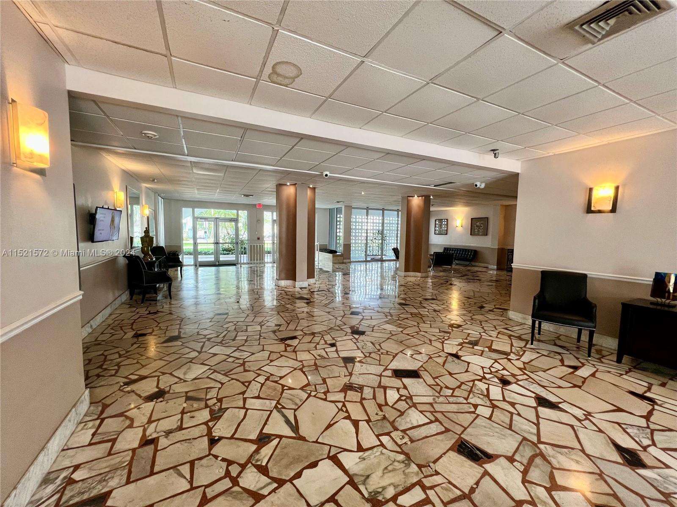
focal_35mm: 13
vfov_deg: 89.9
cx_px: 338
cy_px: 254
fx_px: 254
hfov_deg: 106.2
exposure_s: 1/60
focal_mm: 1.57
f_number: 1.8
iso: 160
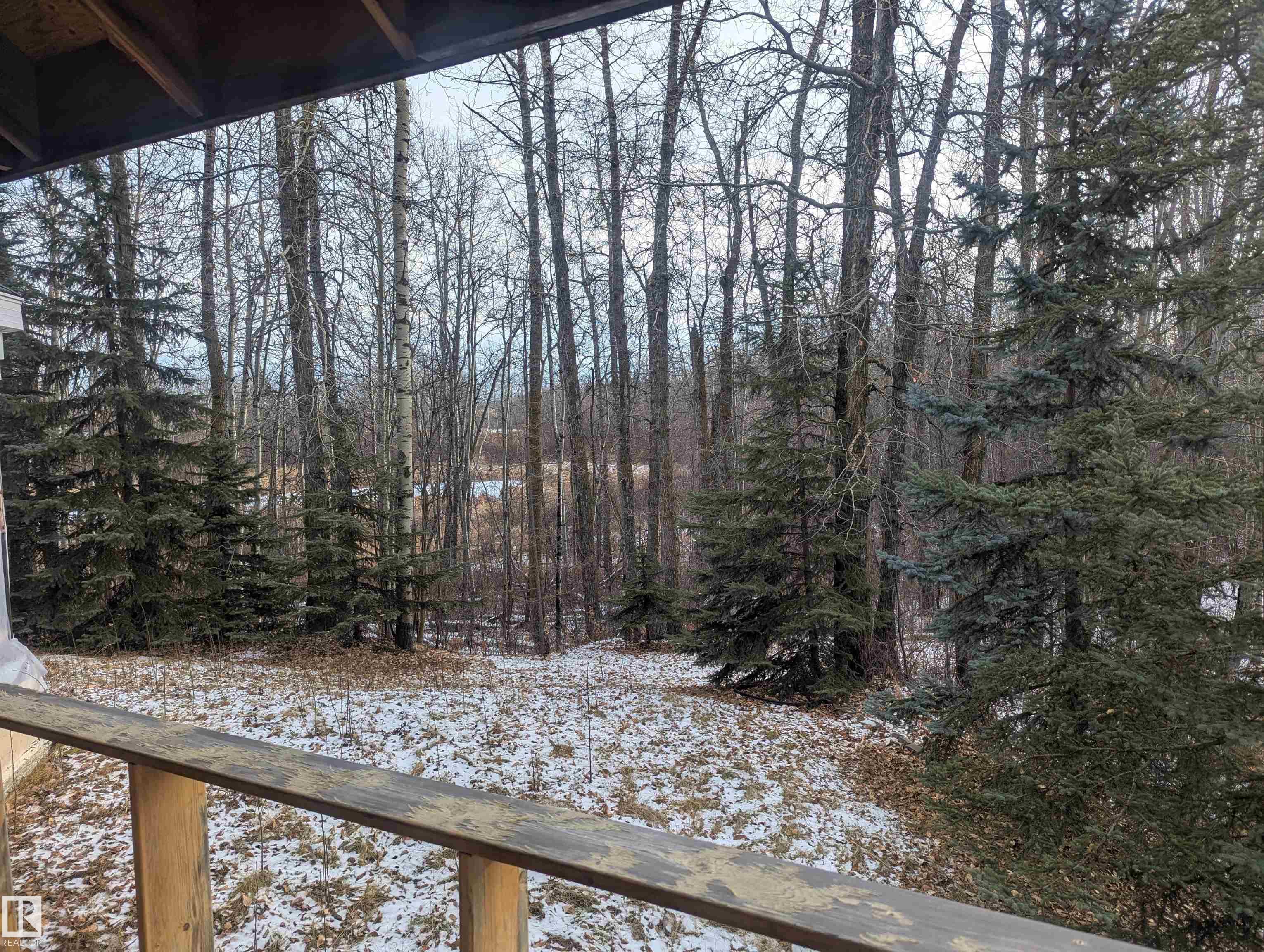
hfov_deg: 71.5
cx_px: 632
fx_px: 878
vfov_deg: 56.9
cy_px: 476
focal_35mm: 24
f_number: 1.85
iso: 36
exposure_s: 1/633
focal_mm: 6.81
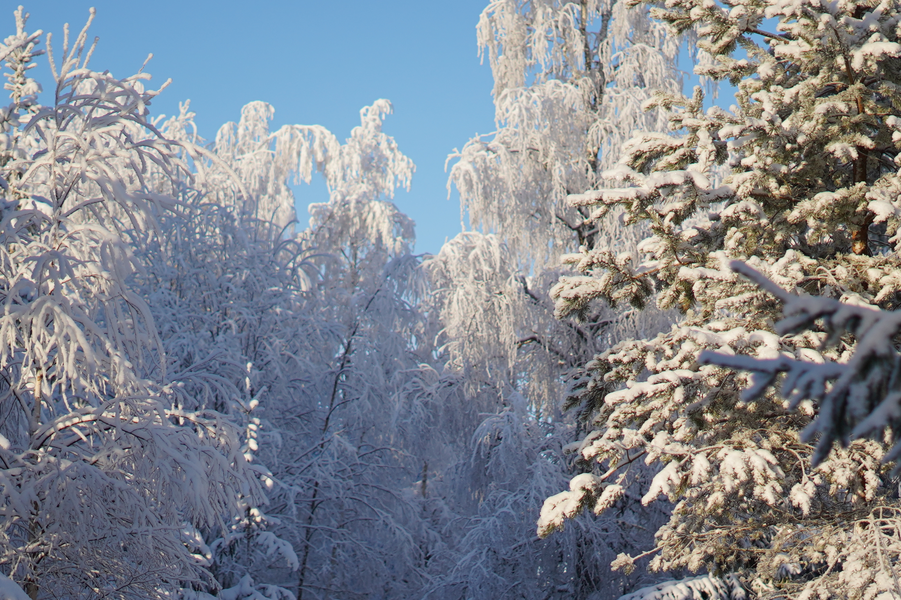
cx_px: 473
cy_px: 260
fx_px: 2903
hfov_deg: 17.6
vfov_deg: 11.8
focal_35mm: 116
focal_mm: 50
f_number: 1.8
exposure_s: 1/8000
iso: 200
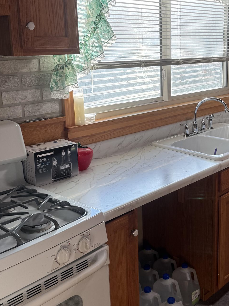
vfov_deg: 43.7
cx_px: 173
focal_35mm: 43
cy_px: 123
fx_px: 379
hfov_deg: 32.9
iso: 64
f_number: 1.78
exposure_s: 1/197
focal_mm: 6.76
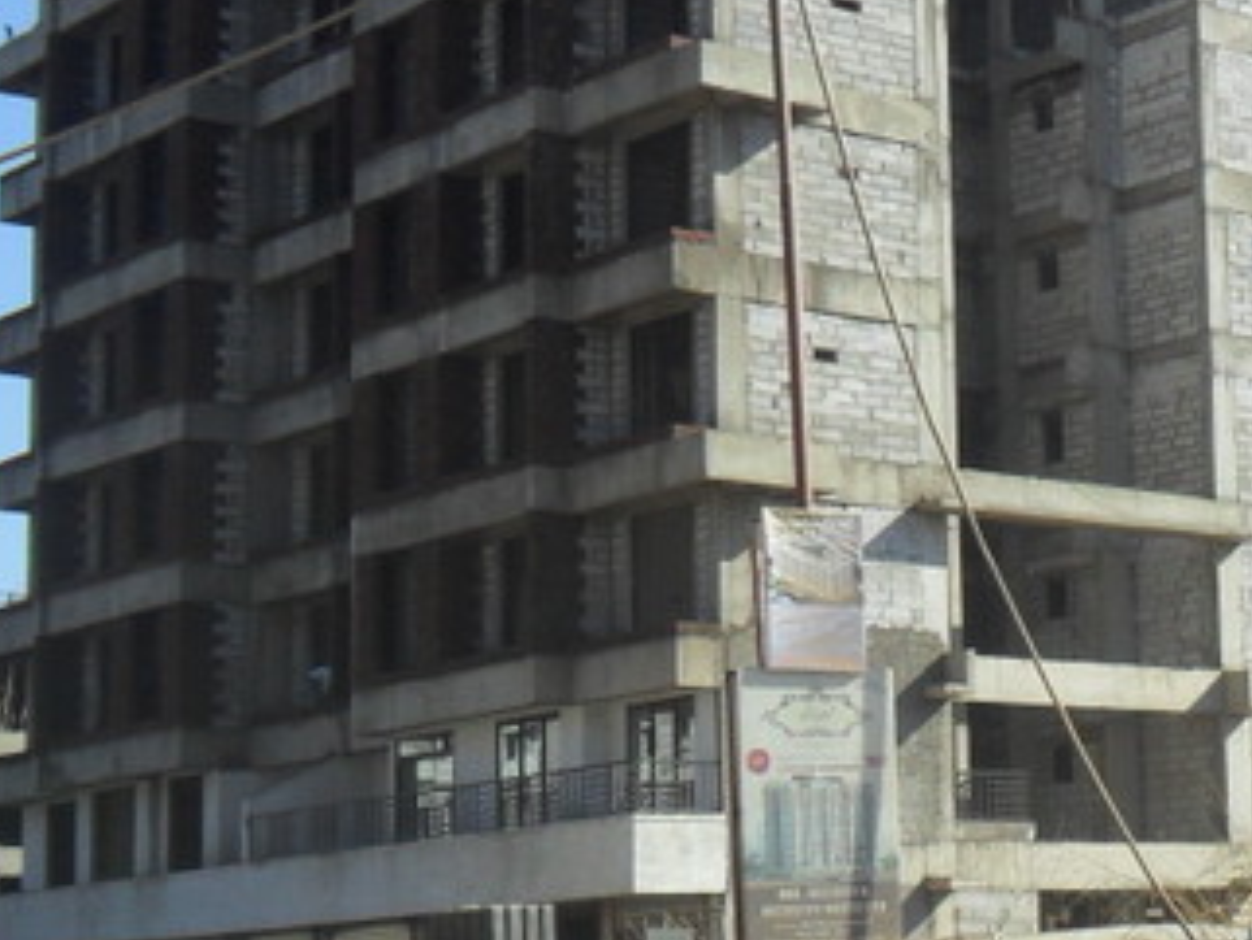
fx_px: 3256
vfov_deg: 16.4
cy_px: 525
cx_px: 1377
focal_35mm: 90
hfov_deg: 20.7
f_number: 4
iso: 100
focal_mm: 6.6
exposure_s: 1/750
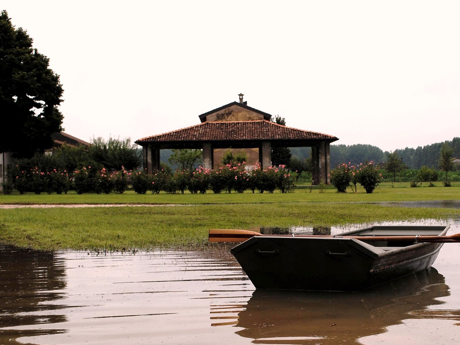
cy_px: 217
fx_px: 970
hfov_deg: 26.5
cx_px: 308
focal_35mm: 73
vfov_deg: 20.1
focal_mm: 32
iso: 100
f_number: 5.6
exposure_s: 1/125
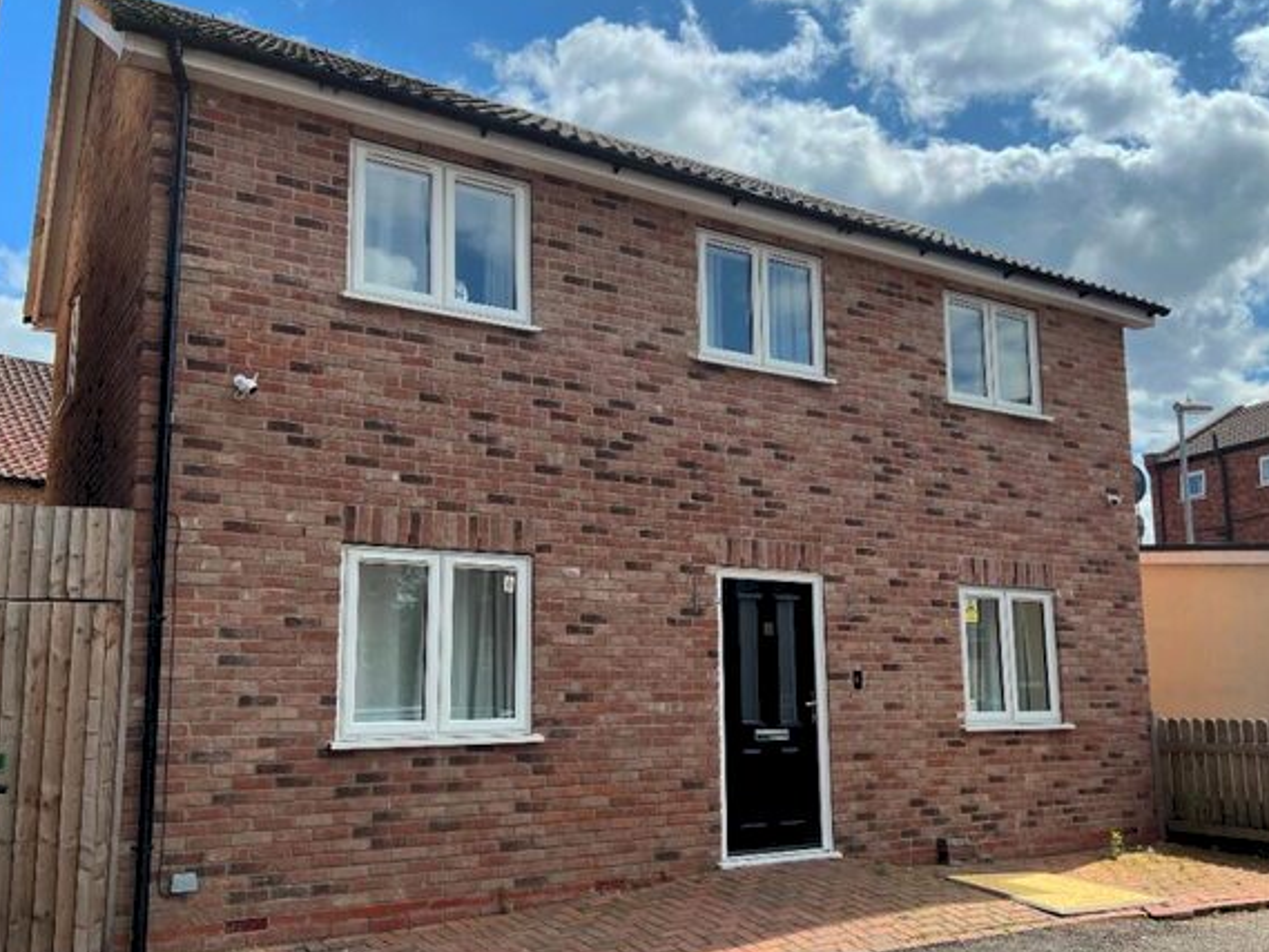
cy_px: 521
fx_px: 1173
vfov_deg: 44.1
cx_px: 682
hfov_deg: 56.7
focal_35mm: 32
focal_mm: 5.7
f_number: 1.5
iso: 50
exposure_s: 1/3356
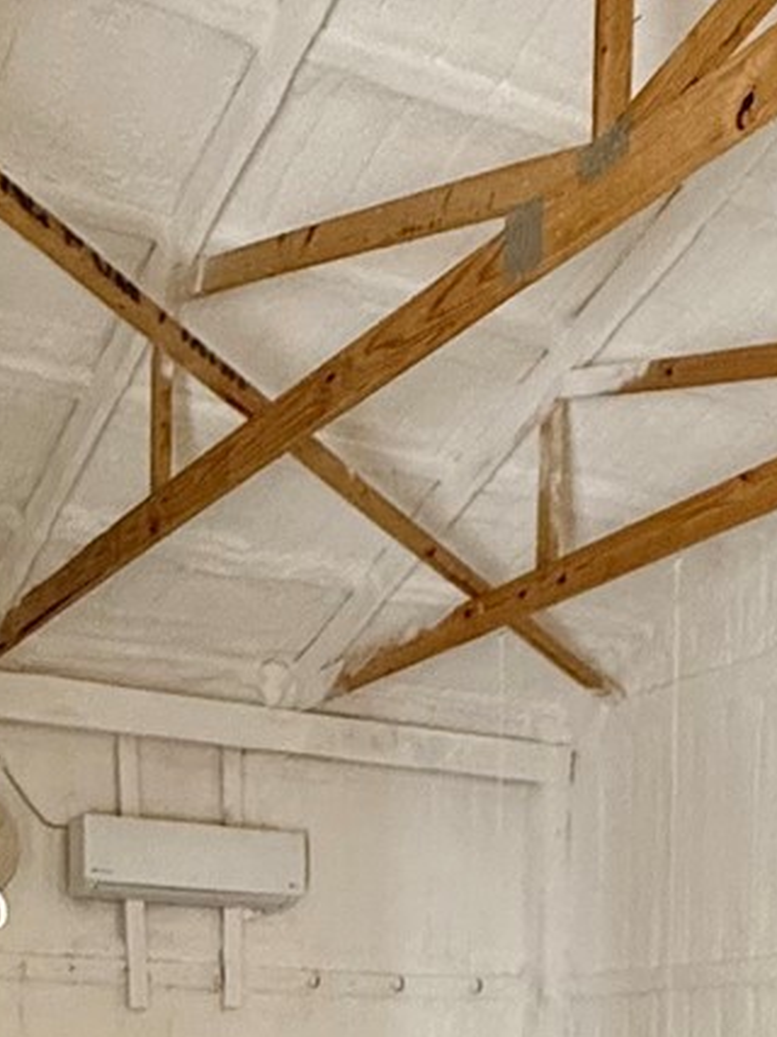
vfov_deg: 26.8
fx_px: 1886
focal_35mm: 63
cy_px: 1280
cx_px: 398
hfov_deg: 23.3
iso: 400
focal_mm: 2.22
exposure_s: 1/60
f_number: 2.2
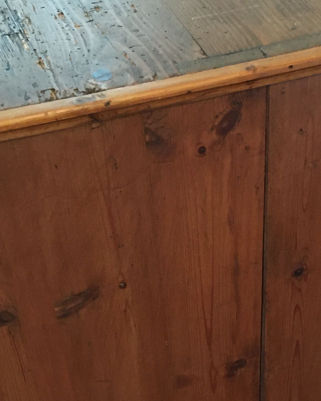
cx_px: 242
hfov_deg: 23.3
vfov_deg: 28.2
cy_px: 348
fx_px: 772
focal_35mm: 65
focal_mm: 4.15
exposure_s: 1/17
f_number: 2.2
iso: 400
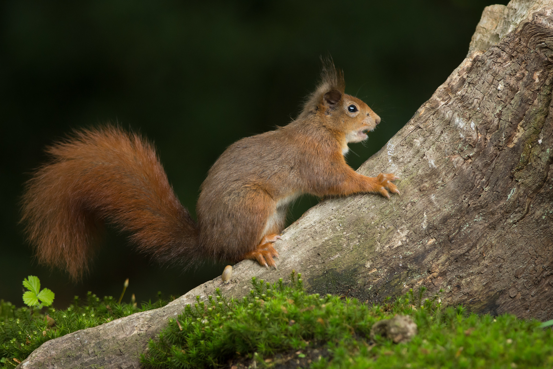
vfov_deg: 3.1
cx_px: 276
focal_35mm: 450
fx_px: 6912
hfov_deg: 4.6
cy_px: 184
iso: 1000
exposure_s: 1/160
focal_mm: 300
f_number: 4
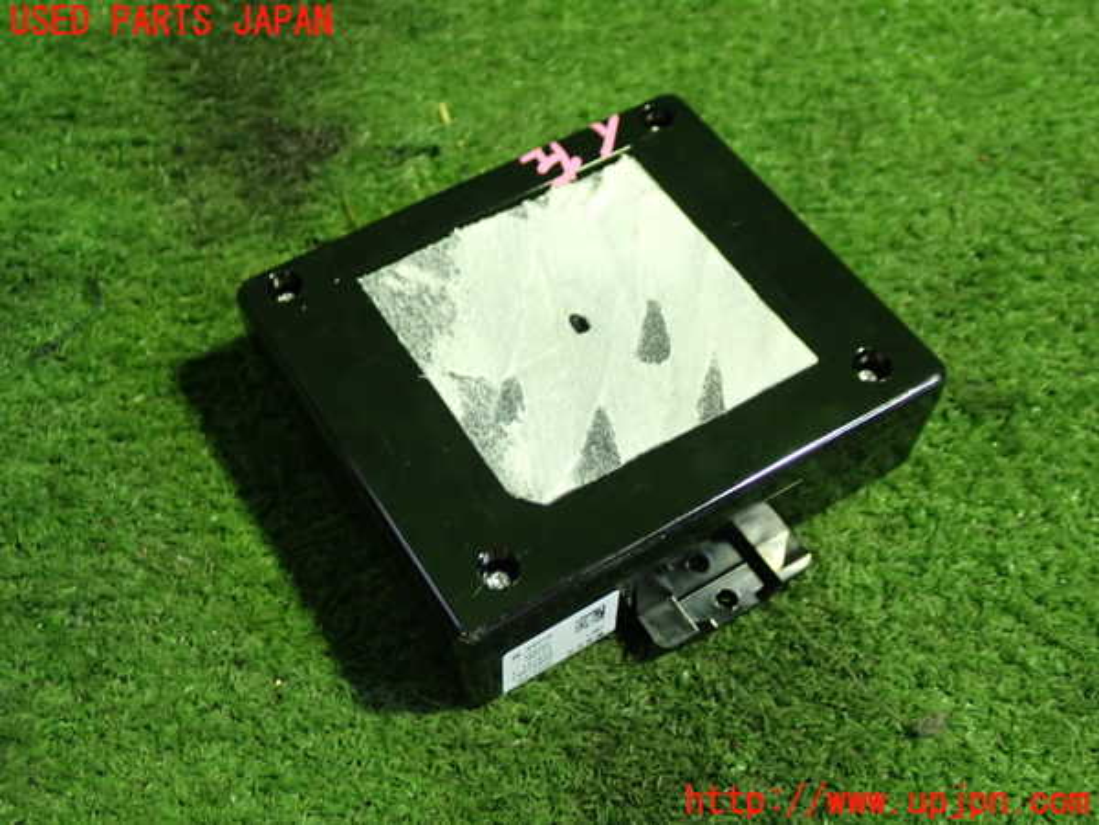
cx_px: 550
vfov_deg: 32.9
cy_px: 412
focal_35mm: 44
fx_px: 1397
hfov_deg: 42.9
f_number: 2.9
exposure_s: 1/40
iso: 640
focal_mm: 7.84
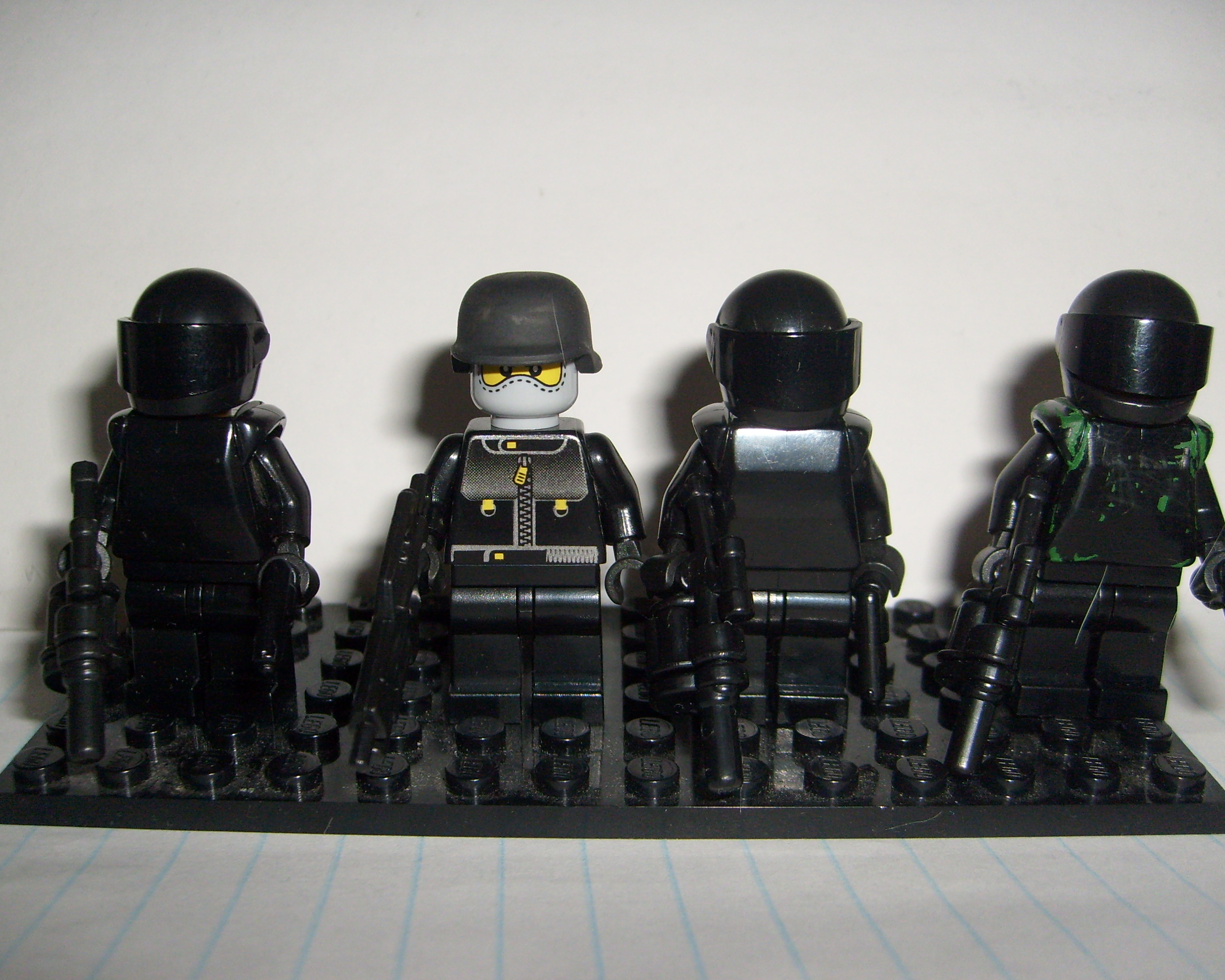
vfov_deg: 40.1
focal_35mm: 37
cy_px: 491
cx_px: 609
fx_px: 1341
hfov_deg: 49.1
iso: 100
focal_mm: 5.8
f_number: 2.8
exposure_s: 1/45
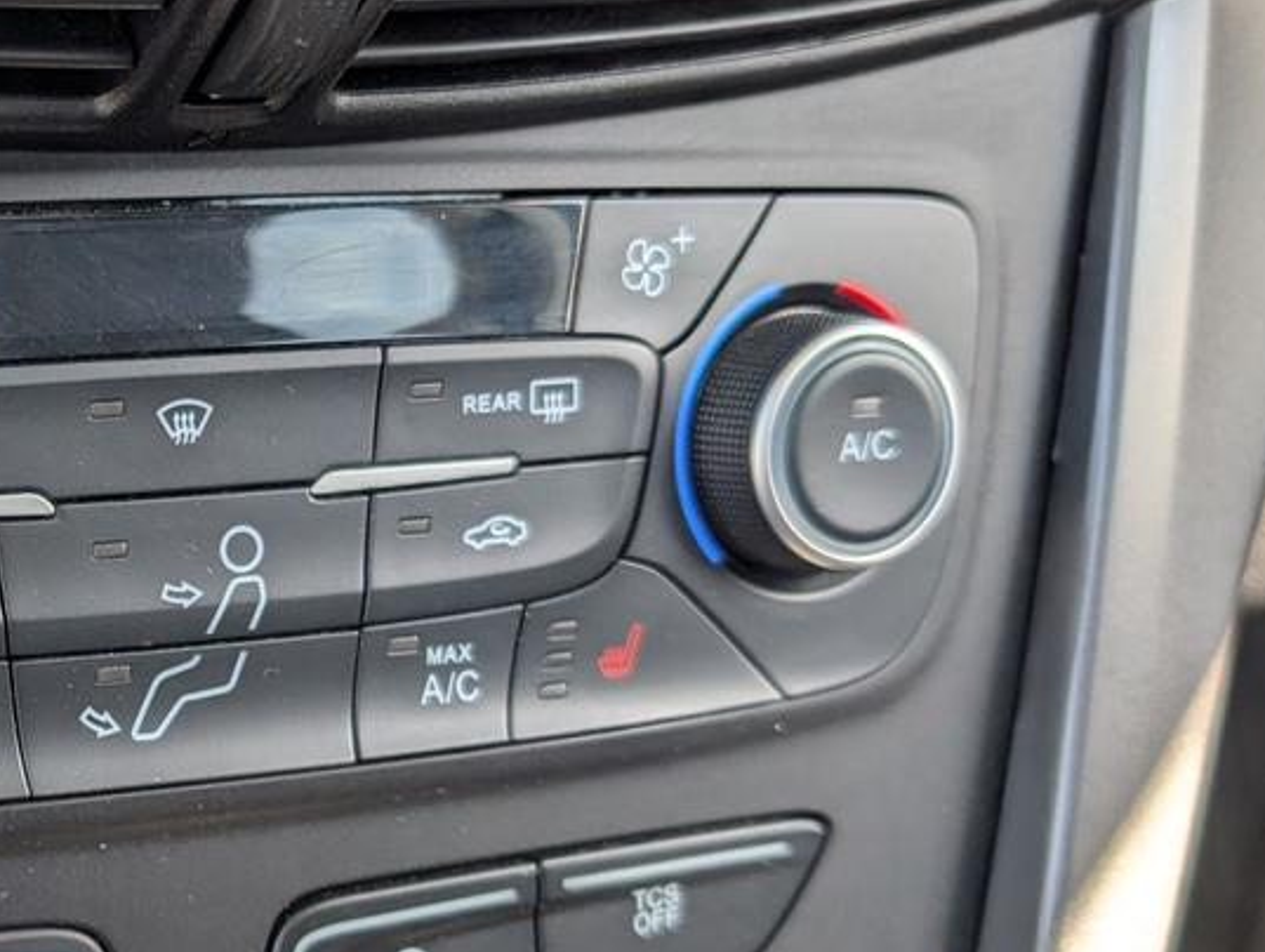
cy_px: 521
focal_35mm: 57
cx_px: 51
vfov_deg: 25.7
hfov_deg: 31.6
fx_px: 2085
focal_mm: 6.9
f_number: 1.68
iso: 157
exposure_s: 1/325
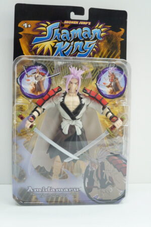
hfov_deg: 43.5
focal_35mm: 30
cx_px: 76
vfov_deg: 62.0
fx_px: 189
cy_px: 114
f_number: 6.3
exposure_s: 1/60
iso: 2500
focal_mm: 20
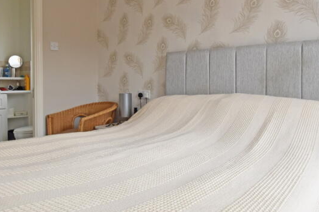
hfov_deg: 63.6
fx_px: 257
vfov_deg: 44.8
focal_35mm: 29
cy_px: 88
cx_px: 167
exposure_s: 1/200
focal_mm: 10
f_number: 5
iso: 800
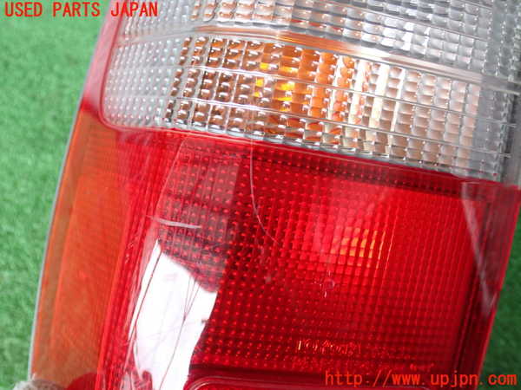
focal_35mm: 38
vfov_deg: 37.7
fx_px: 572
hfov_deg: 49.0
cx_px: 260
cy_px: 195
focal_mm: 6.83
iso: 500
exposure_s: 1/40
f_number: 2.7
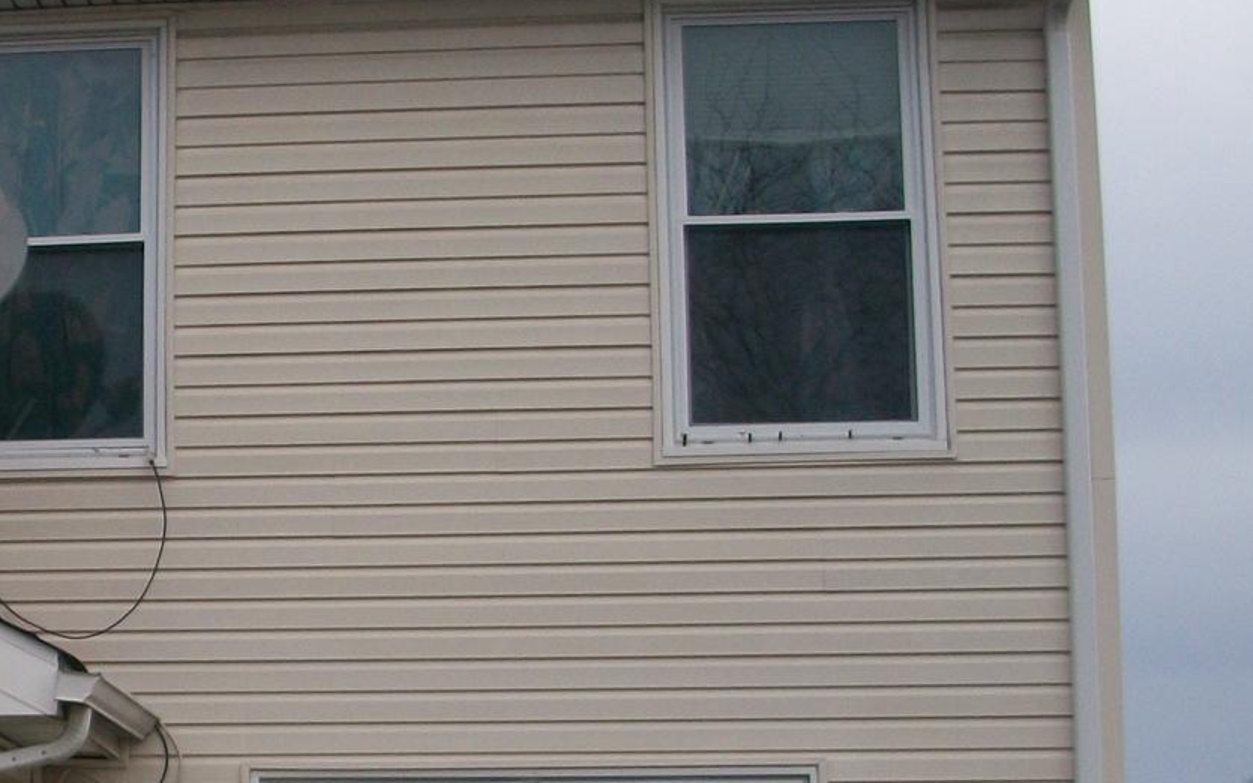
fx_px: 3108
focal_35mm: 91
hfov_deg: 21.9
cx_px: -26
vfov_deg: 14.3
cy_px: 591
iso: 80
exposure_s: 1/320
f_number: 3.1
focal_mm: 6.3
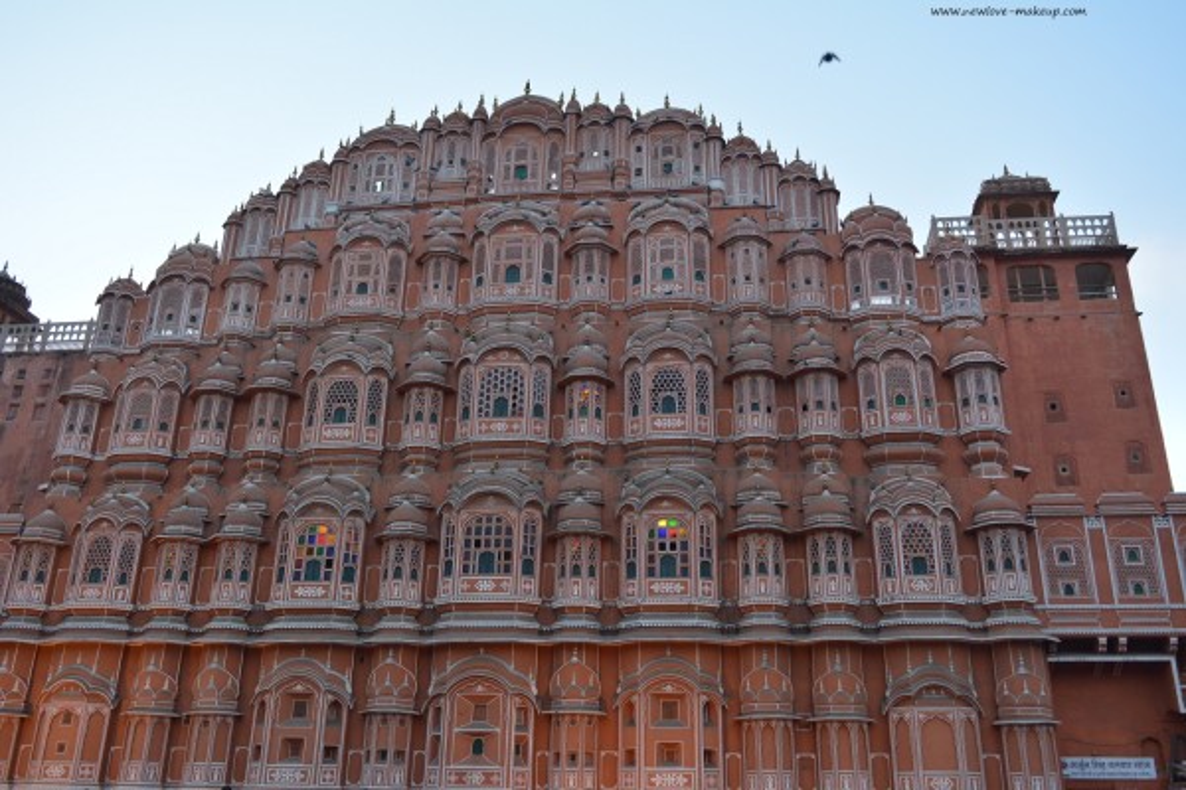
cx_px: 593
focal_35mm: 33
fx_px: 1087
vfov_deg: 40.0
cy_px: 395
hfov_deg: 57.2
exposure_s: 1/60
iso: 640
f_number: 5
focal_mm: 22
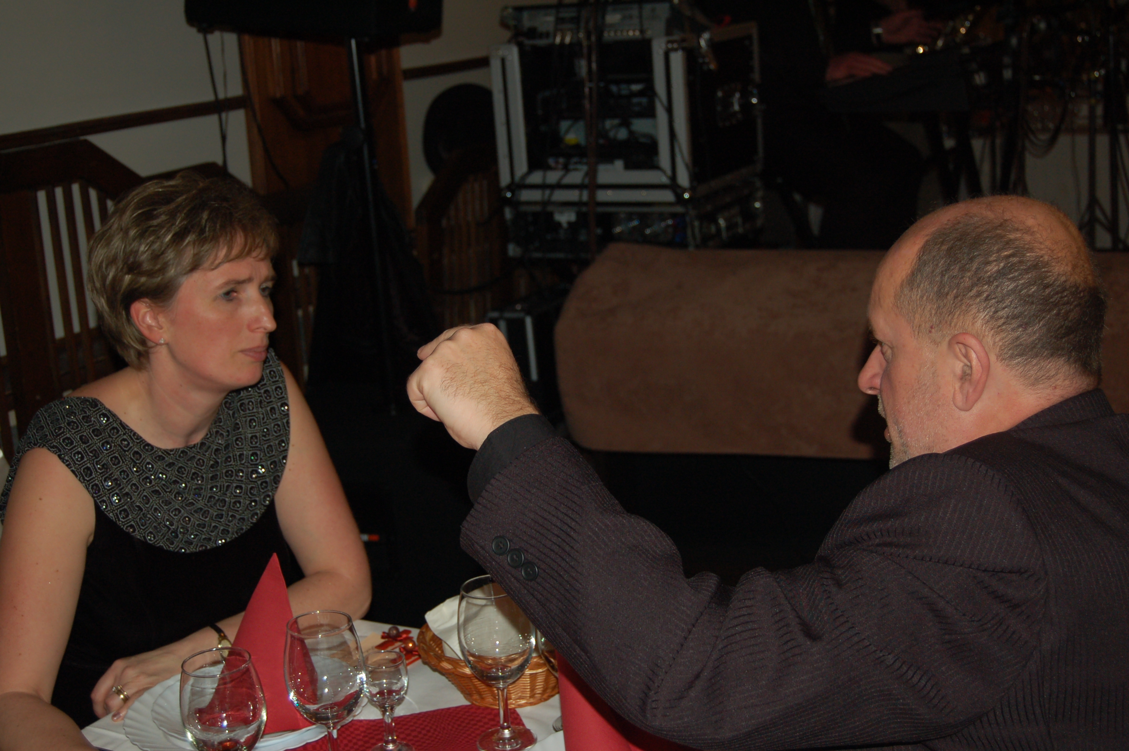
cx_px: 564
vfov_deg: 25.7
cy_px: 376
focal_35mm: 52
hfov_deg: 37.9
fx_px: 1645
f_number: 4.8
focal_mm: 35
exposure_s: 1/60
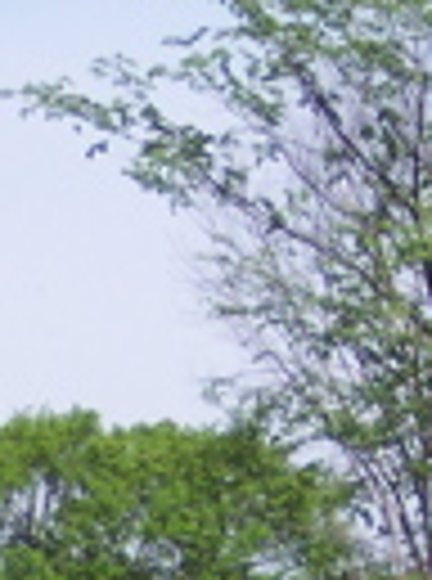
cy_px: 695
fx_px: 8395
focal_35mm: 502
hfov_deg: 2.9
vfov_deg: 4.0
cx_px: -16
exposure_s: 1/700
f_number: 4.8
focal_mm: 21.3
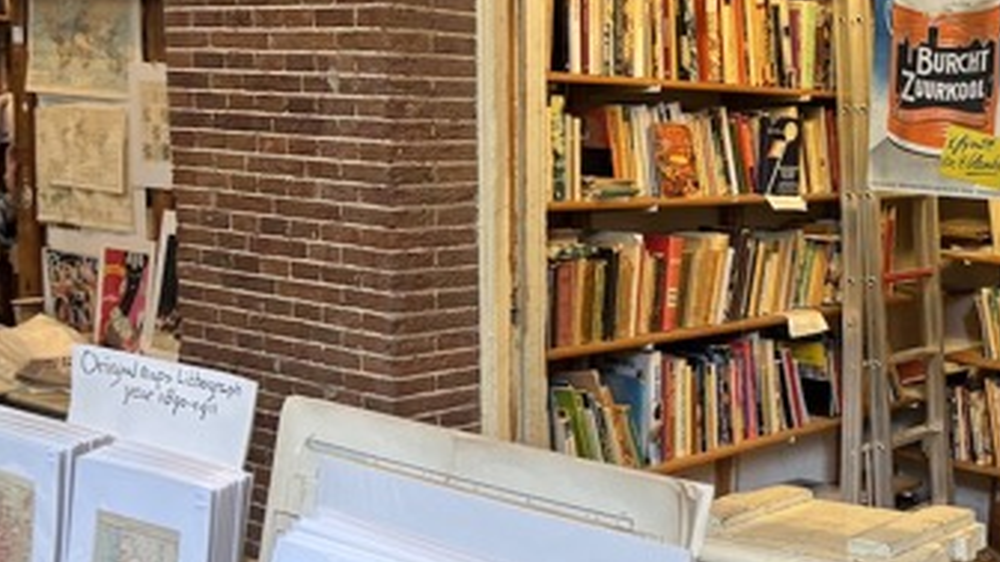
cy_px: 297
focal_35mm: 54
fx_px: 1432
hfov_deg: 36.2
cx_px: 899
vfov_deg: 22.2
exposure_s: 1/50
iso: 125
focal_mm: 5.96
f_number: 1.6
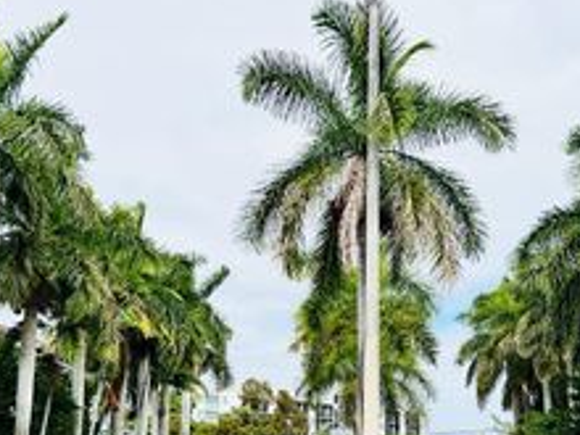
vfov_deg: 24.4
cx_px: 377
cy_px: 352
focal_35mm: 59
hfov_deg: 32.5
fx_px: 989
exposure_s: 1/5319
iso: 50
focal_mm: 5.7
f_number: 1.5
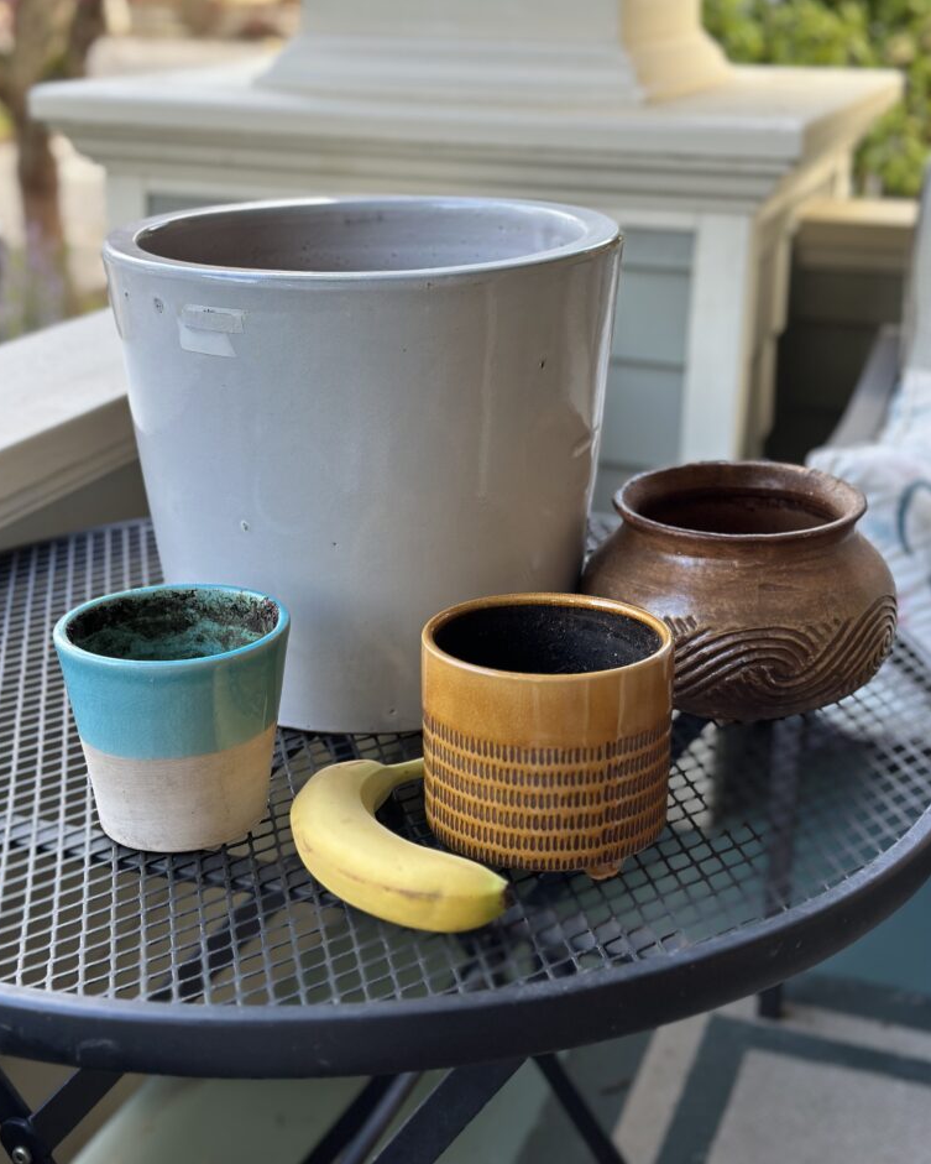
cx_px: 459
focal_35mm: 51
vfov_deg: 36.6
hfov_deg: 29.7
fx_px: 1756
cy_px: 532
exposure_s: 1/155
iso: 80
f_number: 1.78
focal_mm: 6.86
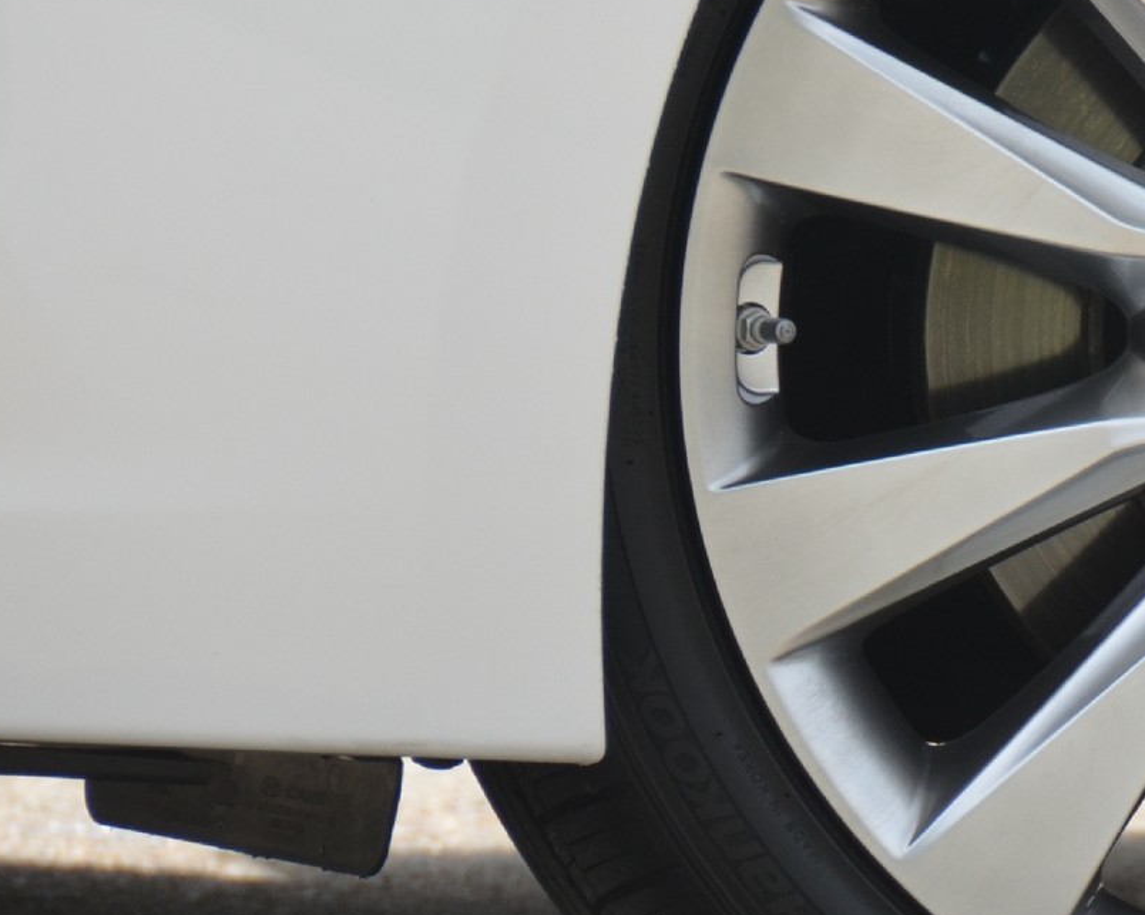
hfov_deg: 2.2
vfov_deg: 1.8
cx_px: 1398
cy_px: 201
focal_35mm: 874
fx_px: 29614
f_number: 5.6
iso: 400
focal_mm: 200
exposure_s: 1/1000
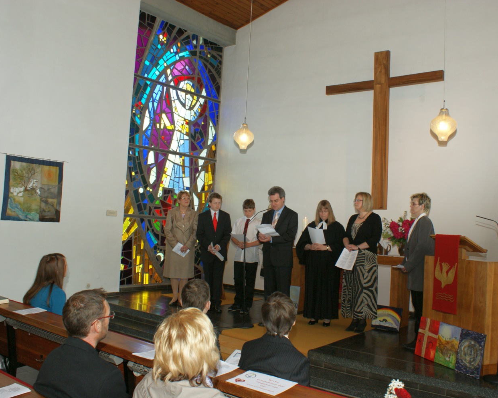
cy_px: 200
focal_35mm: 34
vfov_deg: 43.4
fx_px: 501
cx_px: 279
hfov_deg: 52.7
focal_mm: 20
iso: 400
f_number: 5.6
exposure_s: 1/60
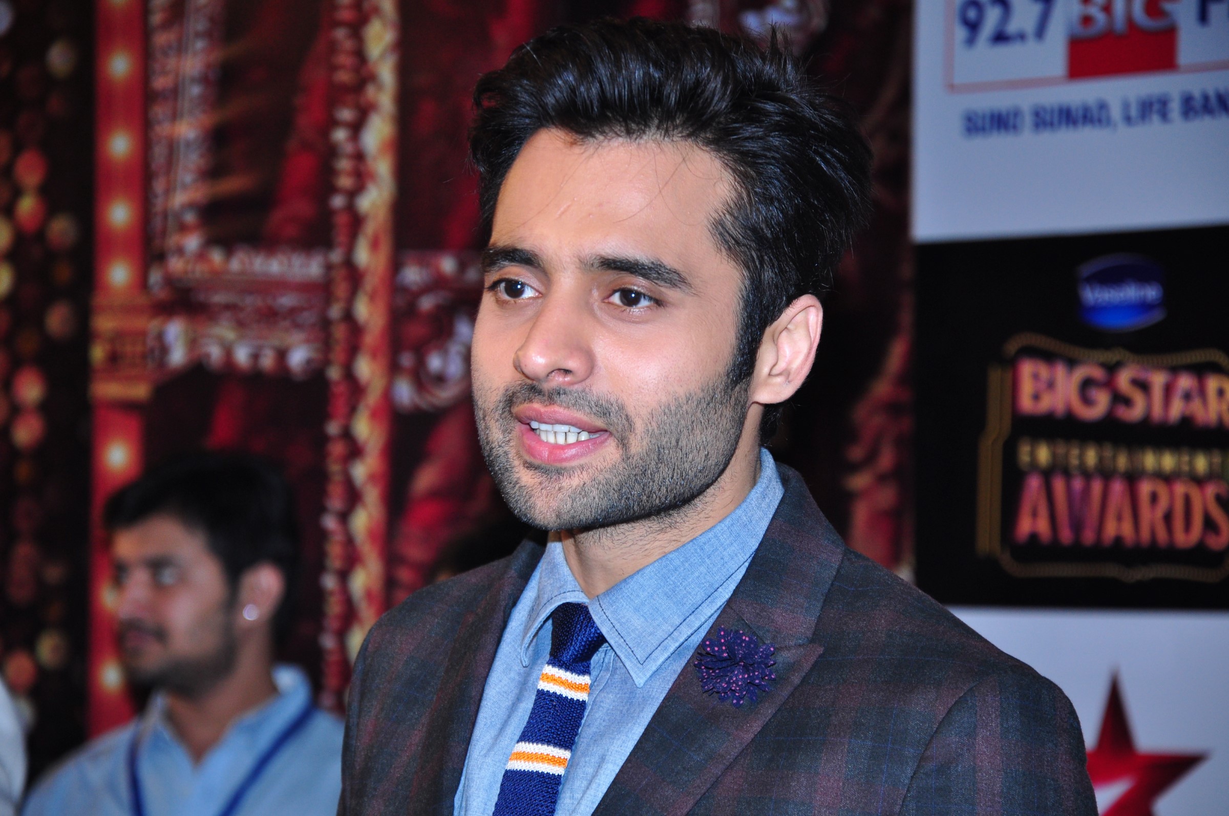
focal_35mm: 158
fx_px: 5370
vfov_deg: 8.7
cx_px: 614
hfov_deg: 13.1
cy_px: 408
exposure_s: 1/125
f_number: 6.3
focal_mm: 105
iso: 500
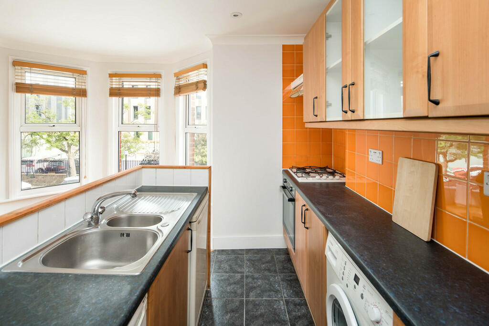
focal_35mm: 17
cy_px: 163
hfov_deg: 93.3
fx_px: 231
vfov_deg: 70.5
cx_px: 244
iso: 250
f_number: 8
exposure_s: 1/25
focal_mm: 17
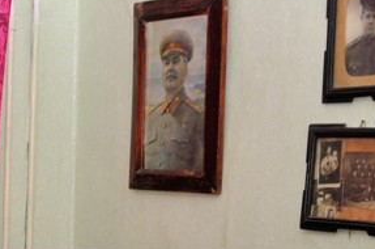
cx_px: 16
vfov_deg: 11.6
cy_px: 372
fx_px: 1174
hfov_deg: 17.8
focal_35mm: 113
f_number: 6.3
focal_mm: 24
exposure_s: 1/60
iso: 320
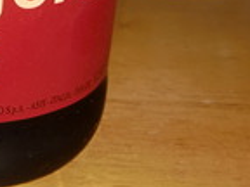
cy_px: -61
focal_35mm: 91
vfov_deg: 15.4
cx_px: -23
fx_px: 657
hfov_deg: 20.5
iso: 64
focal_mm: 5.2
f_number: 7.9
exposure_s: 1/15
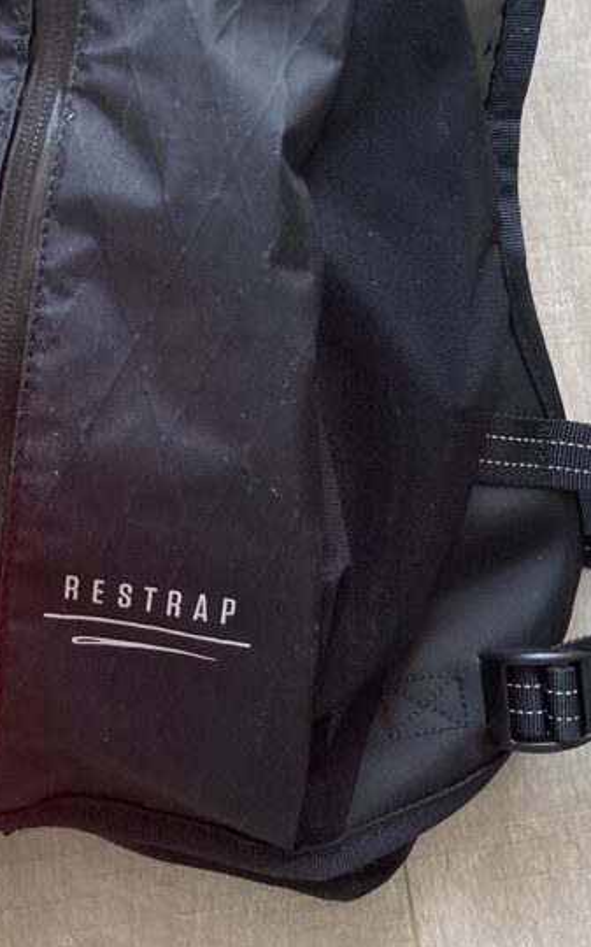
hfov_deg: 19.3
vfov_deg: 30.5
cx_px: 58
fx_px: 1703
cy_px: 226
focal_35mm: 66
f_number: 1.8
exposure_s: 1/60
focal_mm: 3.99
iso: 100
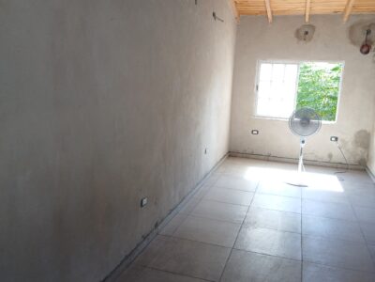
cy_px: 141
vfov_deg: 53.1
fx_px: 282
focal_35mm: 26
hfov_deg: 67.3
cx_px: 188
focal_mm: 3.98
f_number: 1.8
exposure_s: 1/50
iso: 64
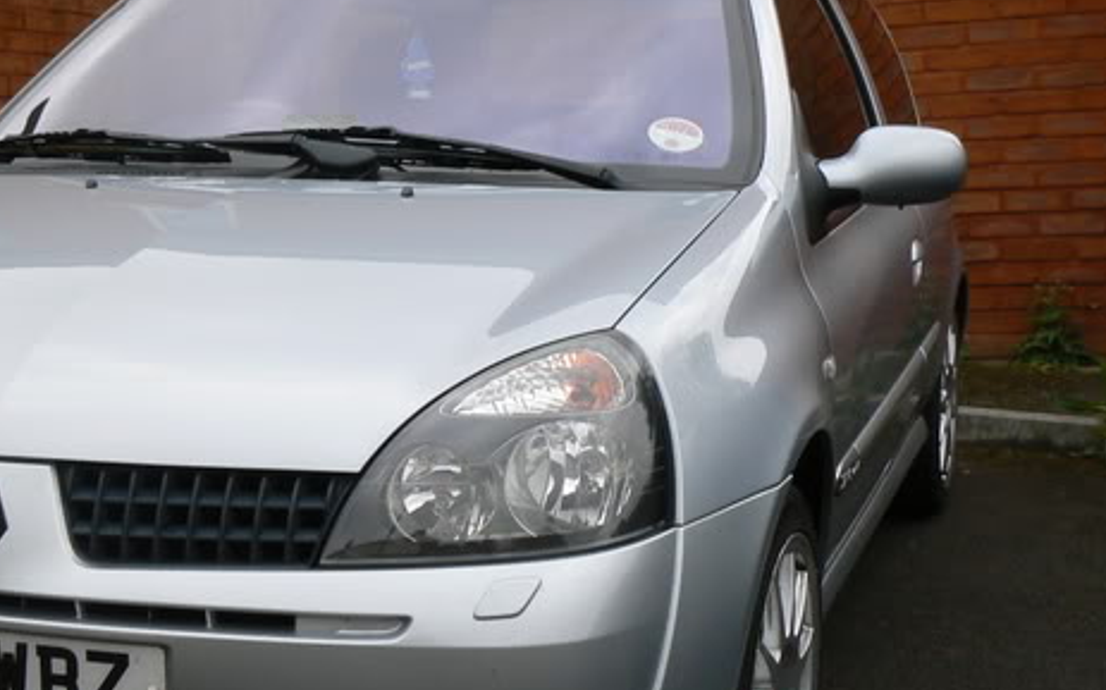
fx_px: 1989
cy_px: 411
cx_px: 244
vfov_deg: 19.7
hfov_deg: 30.4
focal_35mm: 66
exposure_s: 1/100
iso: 80
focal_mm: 6
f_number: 5.6
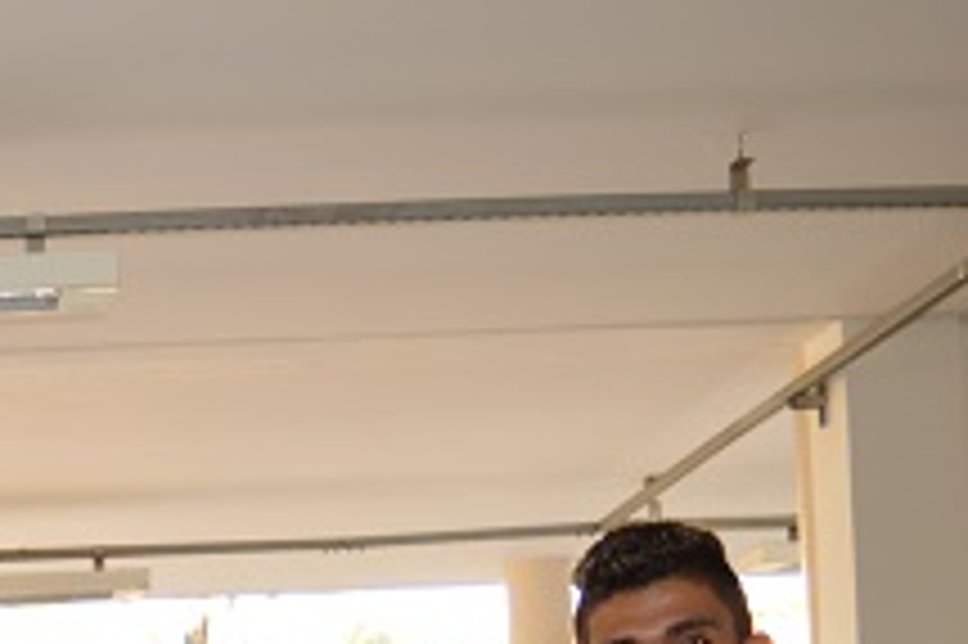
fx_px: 2526
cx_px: -401
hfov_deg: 19.4
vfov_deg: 13.4
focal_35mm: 94
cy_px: 1072
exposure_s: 1/125
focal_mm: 18
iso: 400
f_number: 4
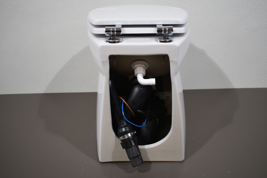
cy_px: 87
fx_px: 260
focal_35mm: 35
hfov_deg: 54.4
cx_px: 139
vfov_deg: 37.8
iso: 720
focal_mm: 22
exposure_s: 1/250
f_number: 3.8
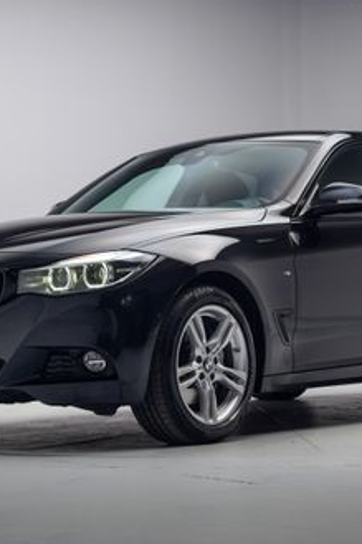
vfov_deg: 26.7
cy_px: 270
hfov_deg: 17.9
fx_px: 1147
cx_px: 205
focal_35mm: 76
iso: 100
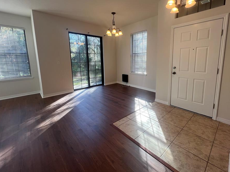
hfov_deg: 97.8
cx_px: 126
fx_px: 100
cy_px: 74
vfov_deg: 81.3
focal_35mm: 15
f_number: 1.8
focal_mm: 1.57
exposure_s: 1/120
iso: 50
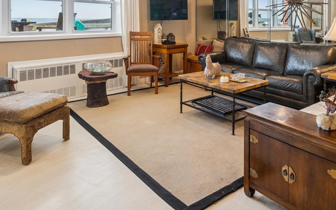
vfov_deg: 43.7
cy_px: 23
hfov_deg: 70.2
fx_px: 238
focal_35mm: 26
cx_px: 187
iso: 640
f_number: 14
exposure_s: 1/40
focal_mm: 15
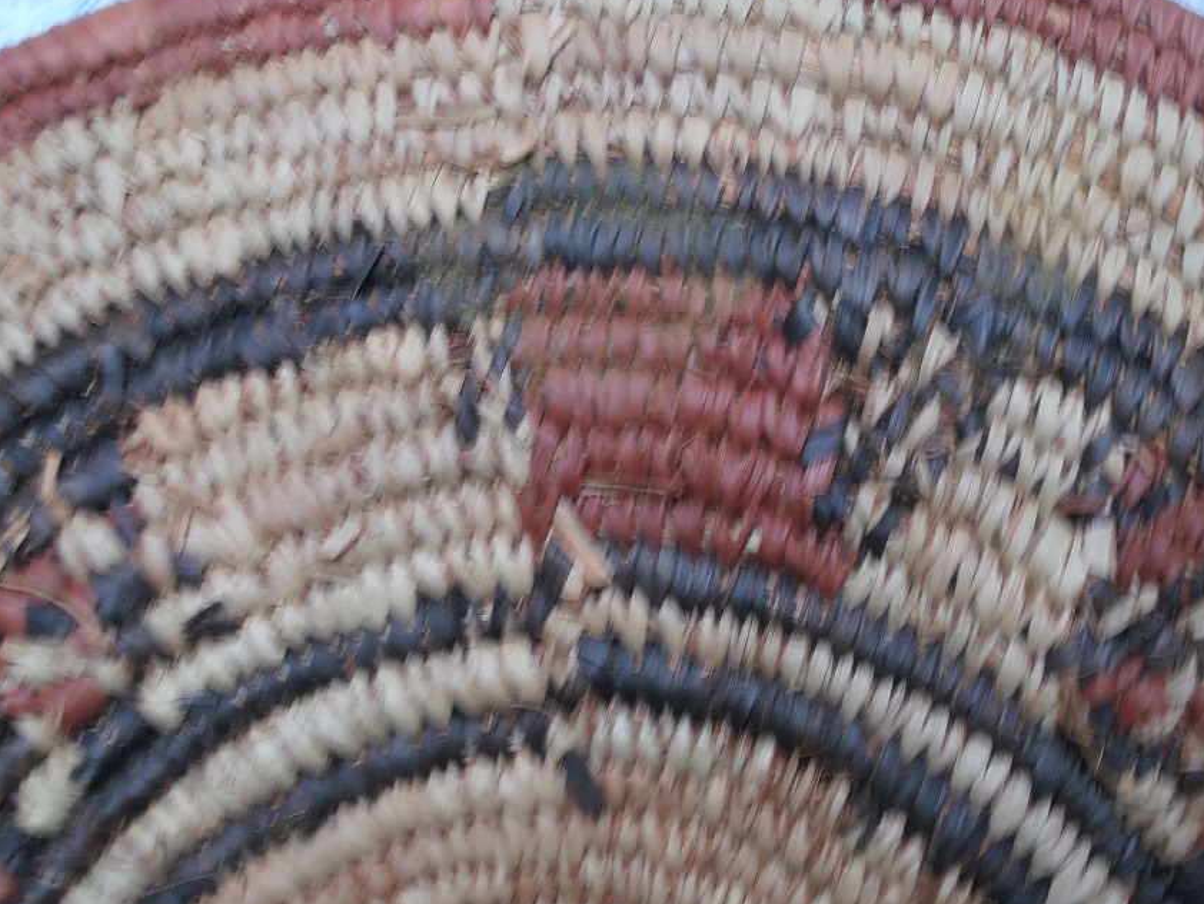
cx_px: 625
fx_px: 1461
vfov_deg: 34.4
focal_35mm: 42
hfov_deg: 44.8
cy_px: 463
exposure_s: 1/4
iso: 125
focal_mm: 5.93
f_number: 3.6
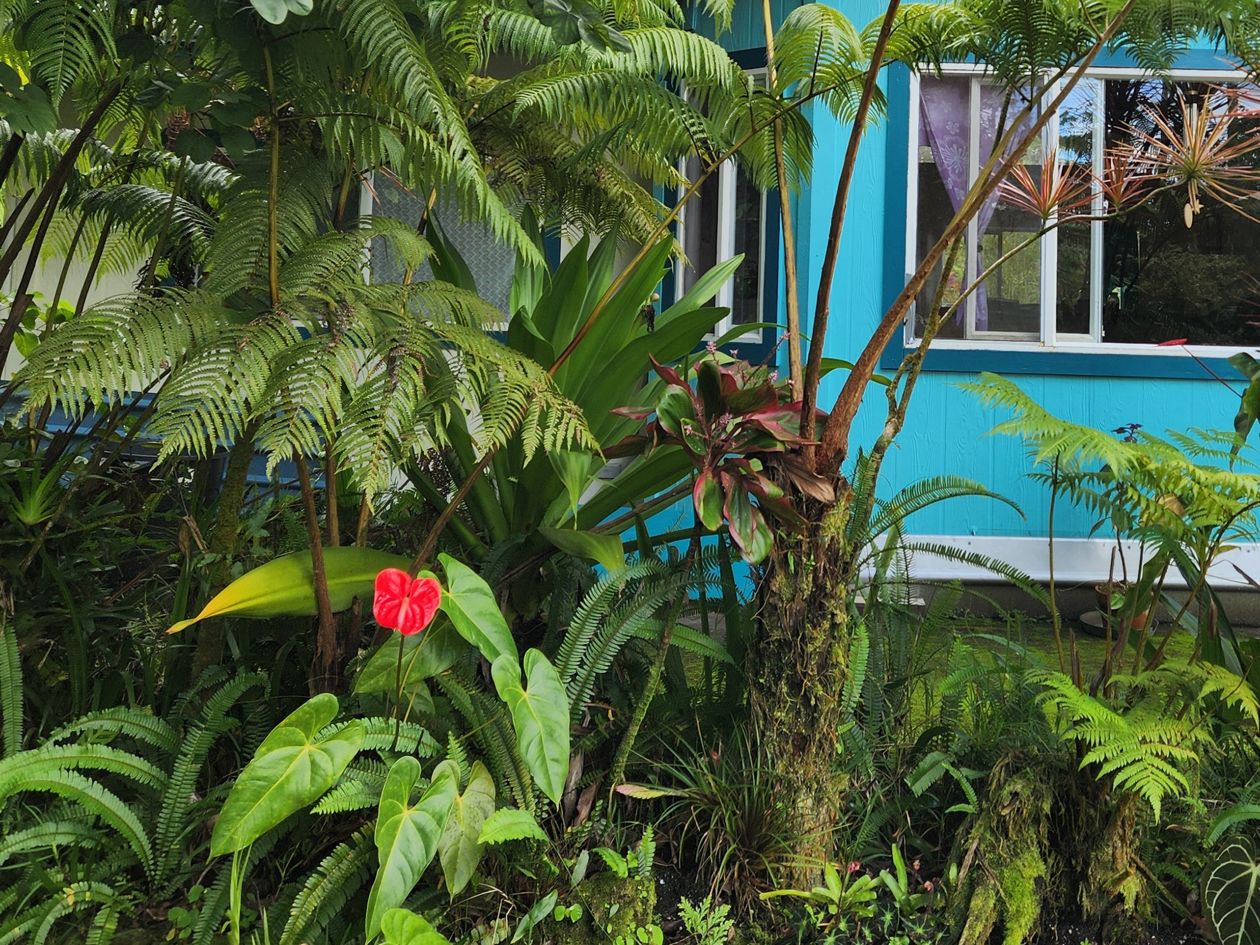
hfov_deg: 45.7
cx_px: 887
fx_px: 1456
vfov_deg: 34.7
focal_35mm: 40
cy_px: 175
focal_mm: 5.4
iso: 20
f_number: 1.8
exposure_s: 1/242
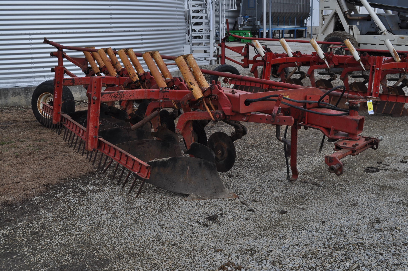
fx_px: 492
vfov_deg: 30.8
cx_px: 204
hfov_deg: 45.0
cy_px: 136
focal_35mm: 44
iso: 200
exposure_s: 1/320
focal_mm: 29
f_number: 9
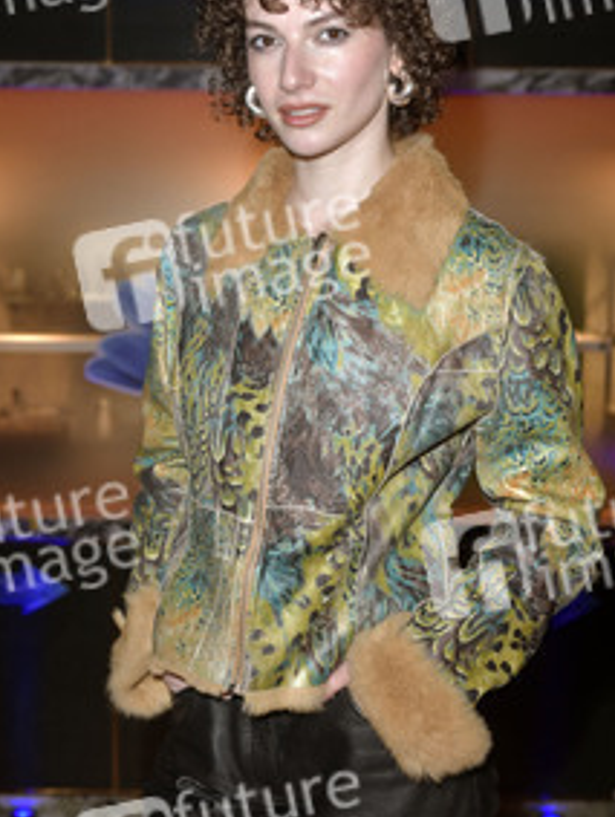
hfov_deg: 24.1
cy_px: 407
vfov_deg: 31.6
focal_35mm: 61
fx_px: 1442
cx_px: 306
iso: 1000
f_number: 5
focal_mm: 45
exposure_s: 1/250
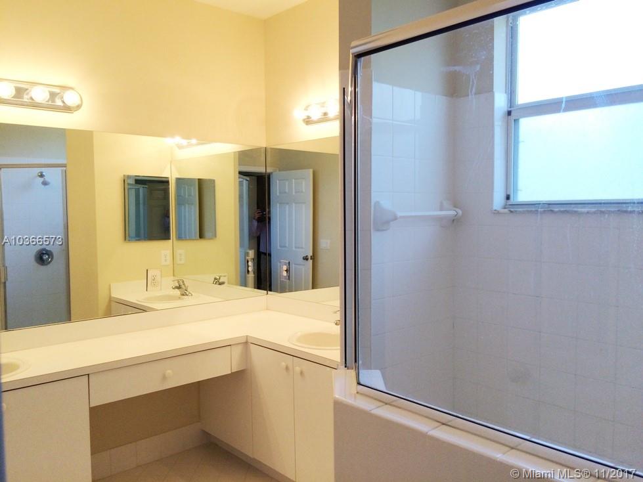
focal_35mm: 29
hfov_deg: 61.7
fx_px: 539
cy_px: 241
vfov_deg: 48.2
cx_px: 322
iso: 64
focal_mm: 4.15
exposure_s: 1/120
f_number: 2.2
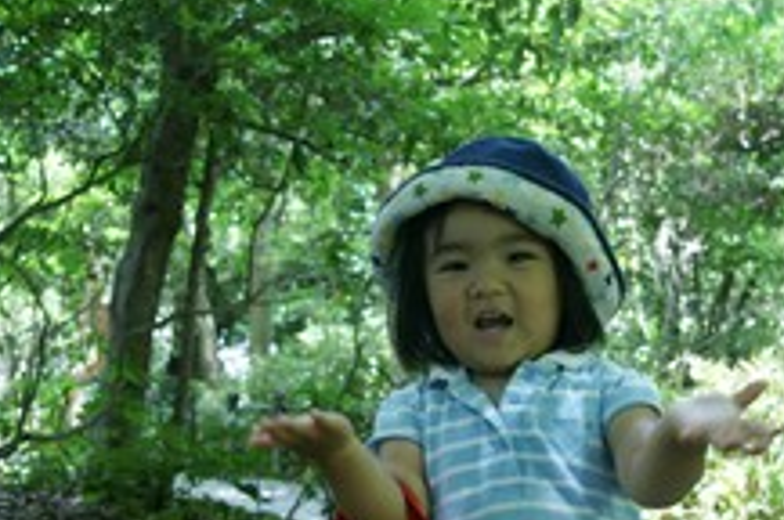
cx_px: 350
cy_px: 374
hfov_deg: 34.5
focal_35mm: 58
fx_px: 1261
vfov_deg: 23.1
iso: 800
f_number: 4
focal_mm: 20
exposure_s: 1/125
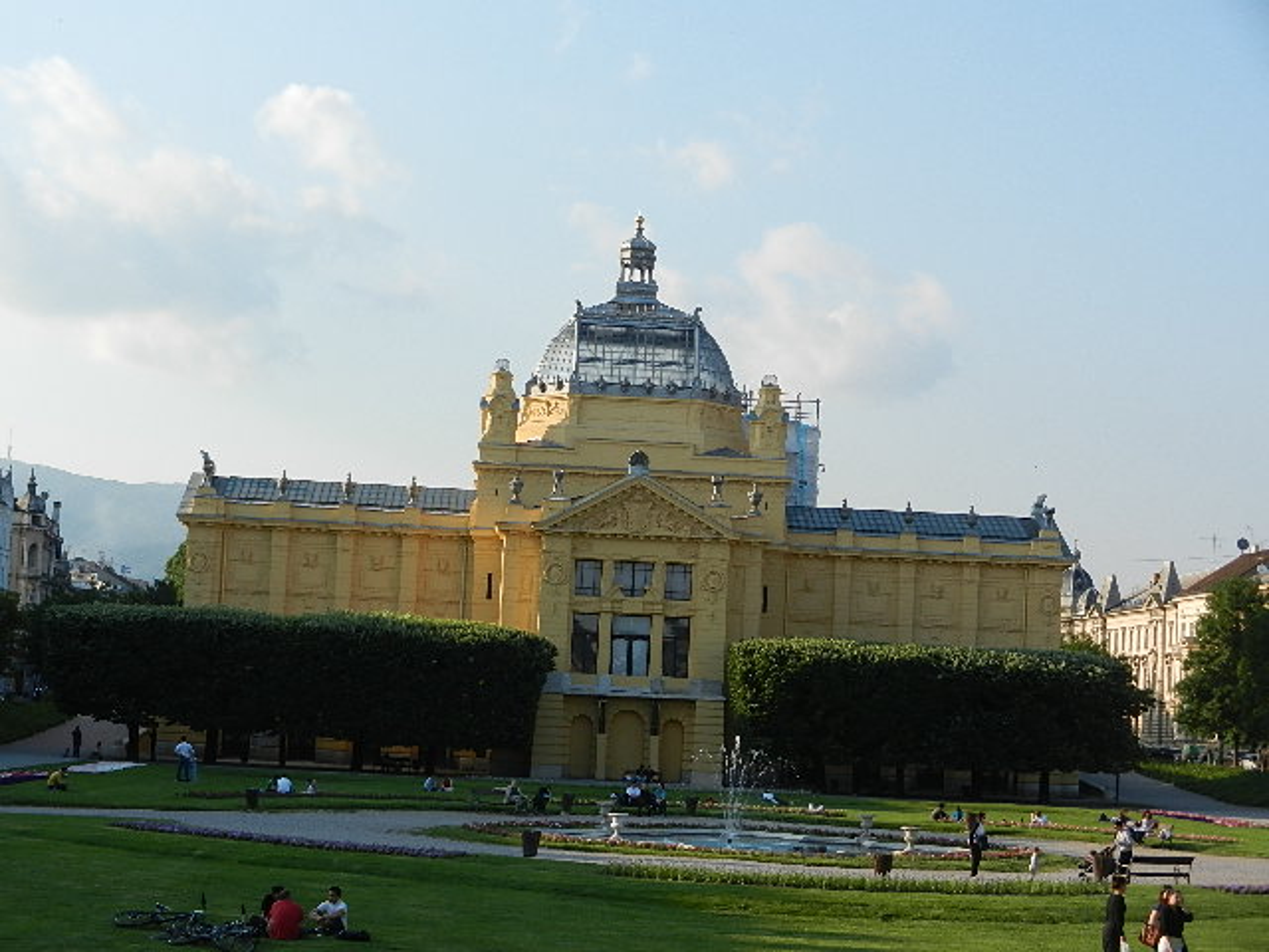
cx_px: 634
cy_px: 476
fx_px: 2493
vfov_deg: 21.6
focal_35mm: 68
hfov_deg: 28.6
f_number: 4.6
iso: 160
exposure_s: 1/640
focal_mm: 12.3
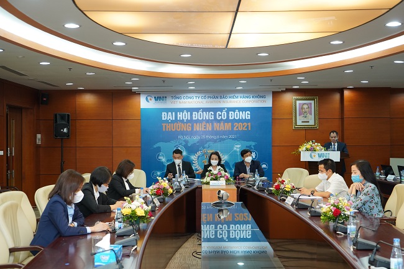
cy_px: 134
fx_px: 516
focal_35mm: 46
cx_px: 202
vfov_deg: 29.2
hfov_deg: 42.8
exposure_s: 1/200
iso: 2500
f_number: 4
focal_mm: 46
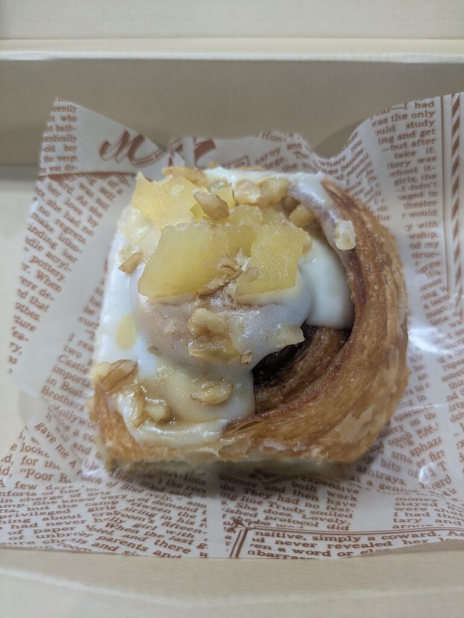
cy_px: 309
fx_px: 446
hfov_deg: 54.9
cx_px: 232
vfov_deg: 69.4
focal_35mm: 25
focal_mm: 5.43
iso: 148
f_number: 1.89
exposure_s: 1/50
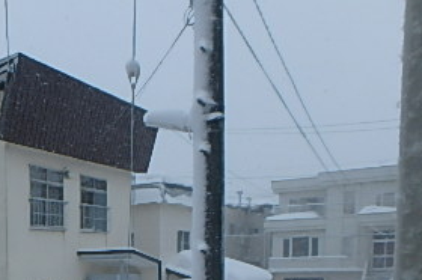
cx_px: -50
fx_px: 585
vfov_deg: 24.4
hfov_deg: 34.0
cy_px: 337
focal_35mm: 50
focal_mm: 3.7
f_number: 6
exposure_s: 1/320
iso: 125
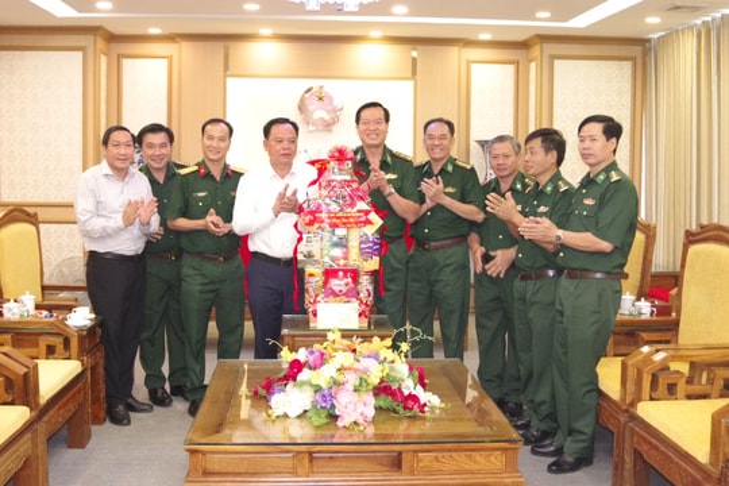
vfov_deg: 47.9
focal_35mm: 27
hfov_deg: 67.4
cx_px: 364
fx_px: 547
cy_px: 243
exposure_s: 1/90
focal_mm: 18
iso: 3200
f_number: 4
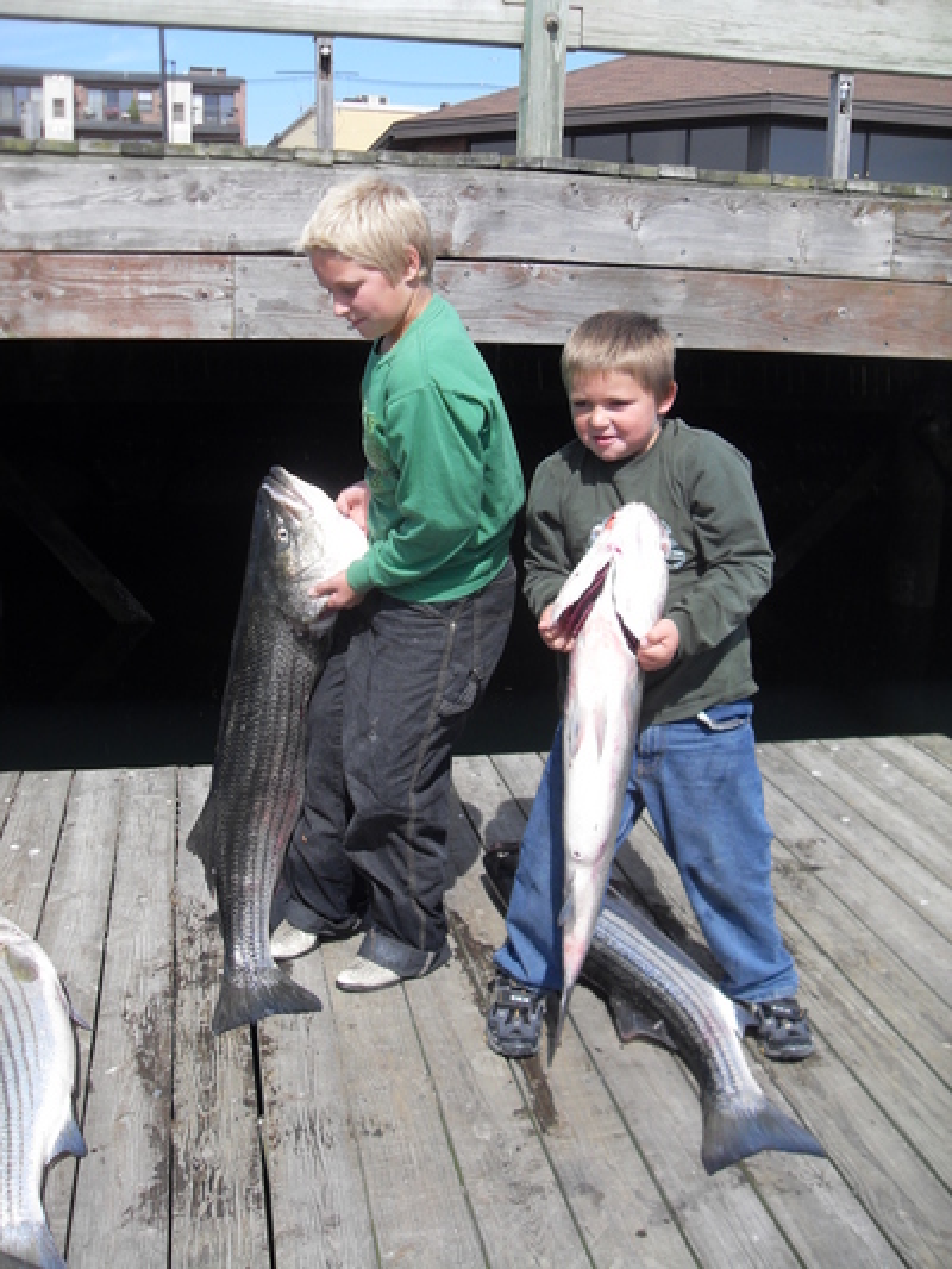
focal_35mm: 34
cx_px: 476
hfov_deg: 41.8
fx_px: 1246
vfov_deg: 53.9
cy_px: 634
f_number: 7
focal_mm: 6.3
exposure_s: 1/180
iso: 80
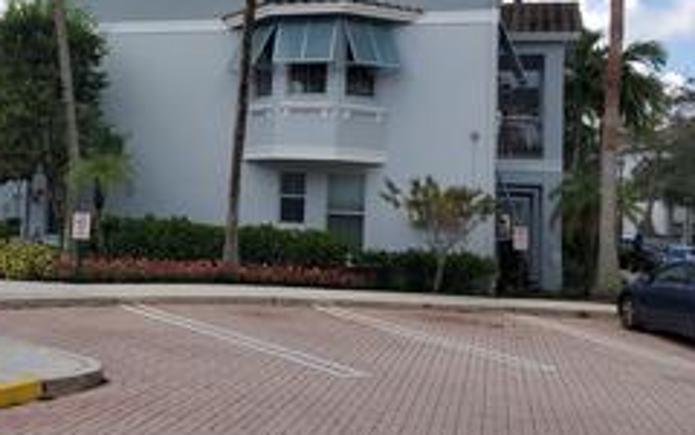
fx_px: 871
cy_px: 122
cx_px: 168
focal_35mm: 46
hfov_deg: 42.1
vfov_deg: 27.7
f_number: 2.4
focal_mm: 4.3
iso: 50
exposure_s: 1/1199
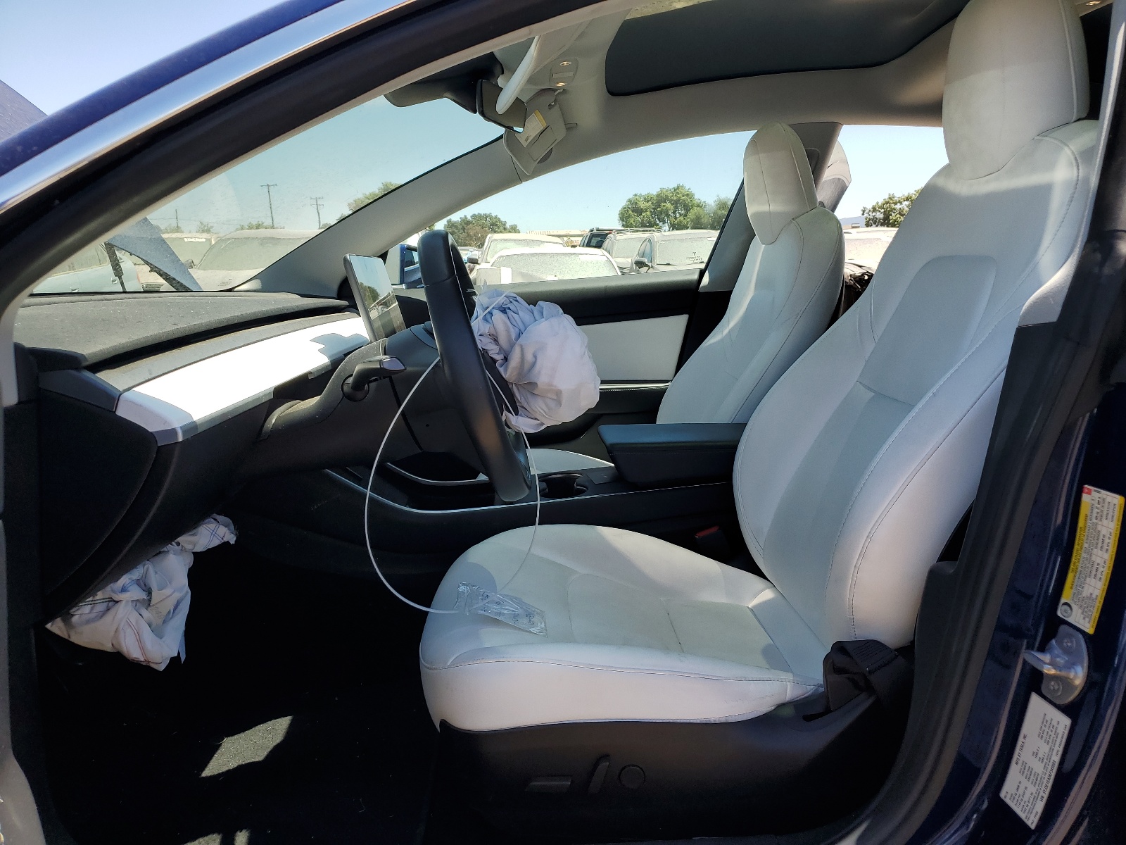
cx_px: 563
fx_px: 846
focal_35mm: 26
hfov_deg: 67.3
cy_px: 422
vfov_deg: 53.1
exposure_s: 1/1429
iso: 50
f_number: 1.5
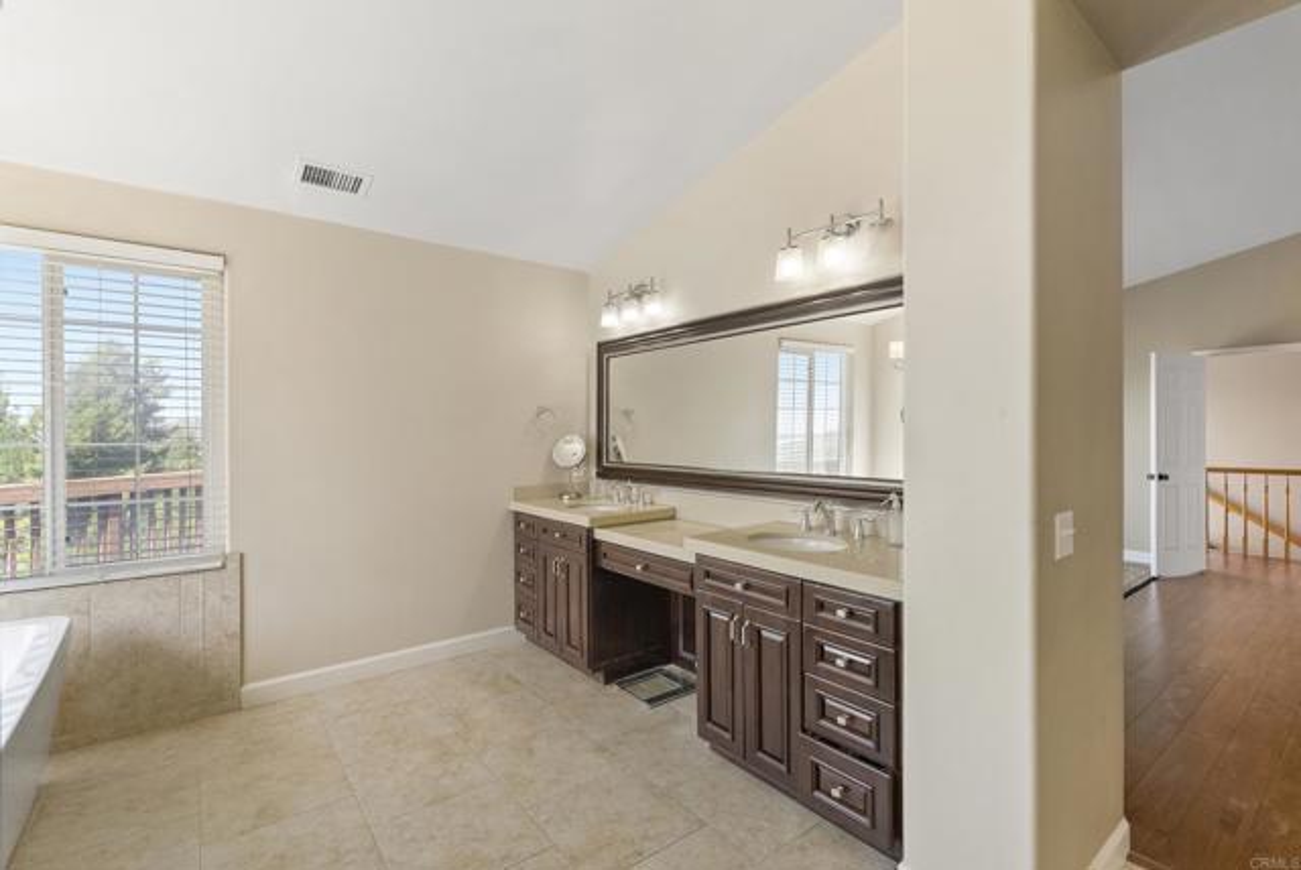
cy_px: 435
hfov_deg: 96.7
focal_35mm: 16
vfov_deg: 73.9
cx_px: 650
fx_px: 579
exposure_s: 1/25
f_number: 8
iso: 500
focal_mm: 16
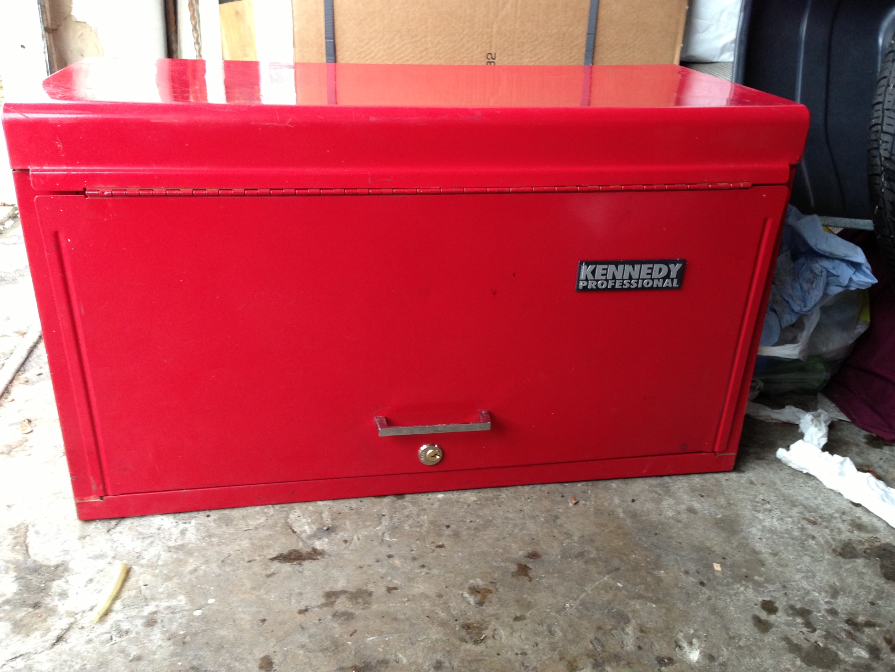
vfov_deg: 42.9
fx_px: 853
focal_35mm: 33
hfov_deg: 55.4
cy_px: 336
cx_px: 448
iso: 125
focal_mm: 4.13
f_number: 2.4
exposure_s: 1/20
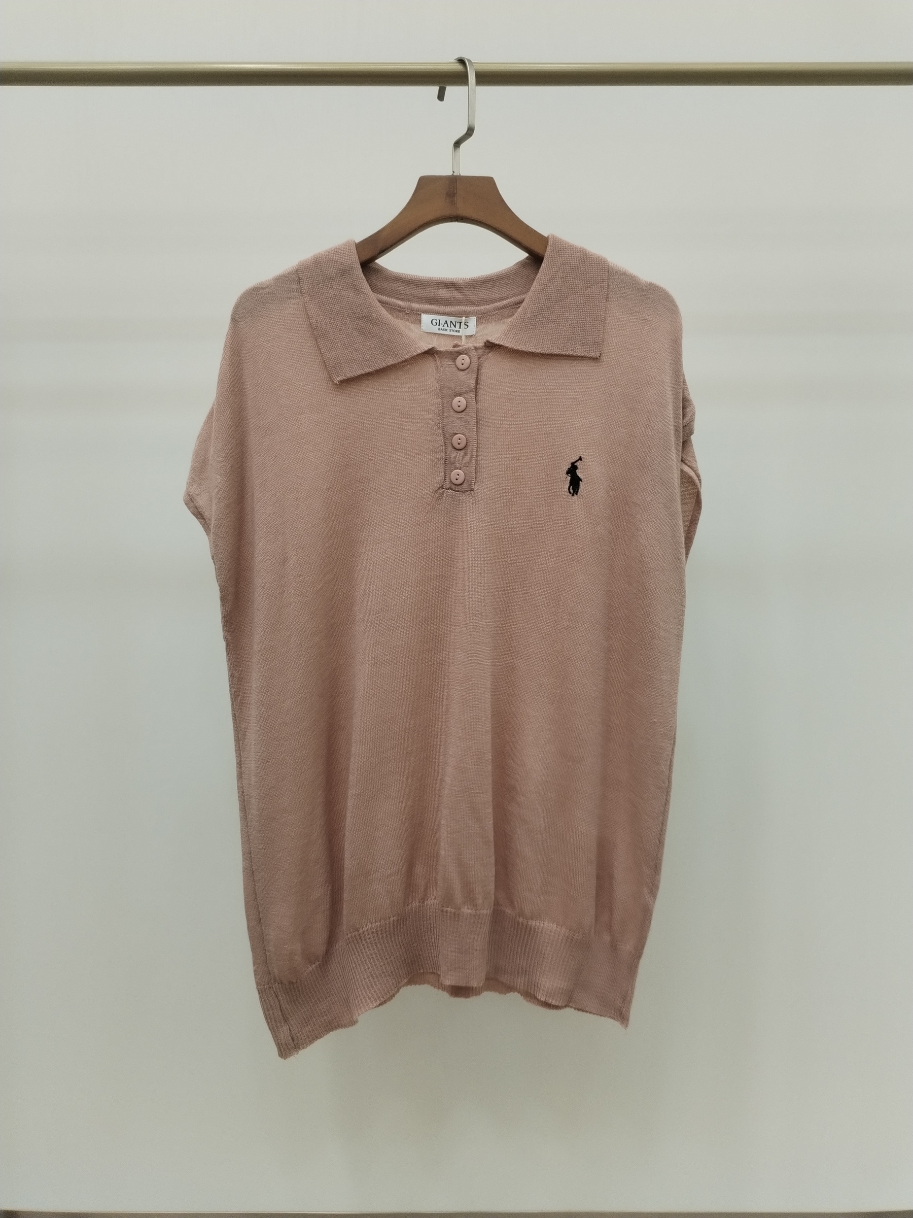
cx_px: 456
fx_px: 1020
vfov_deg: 61.7
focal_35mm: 29
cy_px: 609
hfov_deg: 48.2
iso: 235
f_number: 1.8
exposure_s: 1/120
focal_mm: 4.75
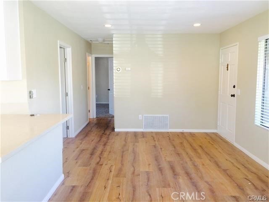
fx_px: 225
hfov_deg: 61.7
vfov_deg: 48.2
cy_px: 101
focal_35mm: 29
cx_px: 134
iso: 32
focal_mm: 4.15
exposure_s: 1/40
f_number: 2.2
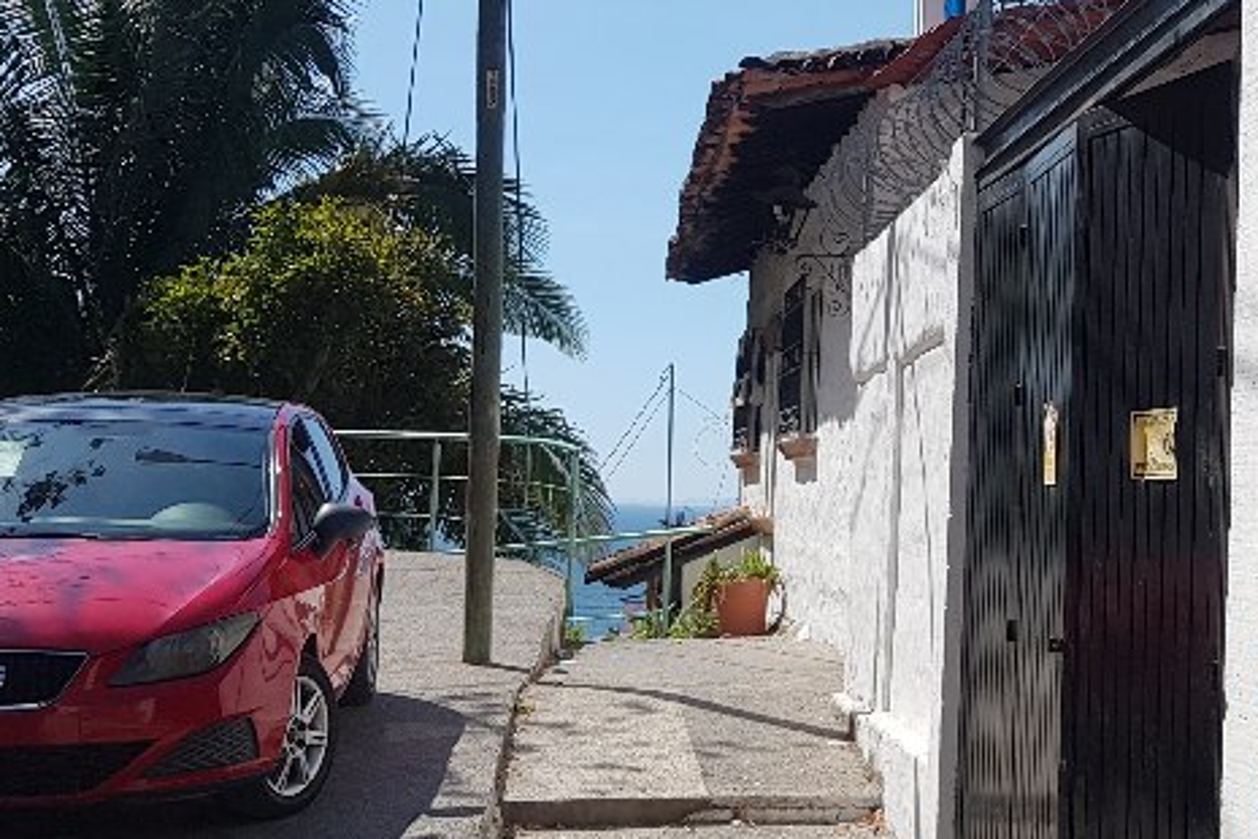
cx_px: 1152
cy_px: 281
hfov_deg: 30.8
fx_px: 2166
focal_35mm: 62
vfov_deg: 21.8
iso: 40
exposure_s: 1/2712
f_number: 1.7
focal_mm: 4.3
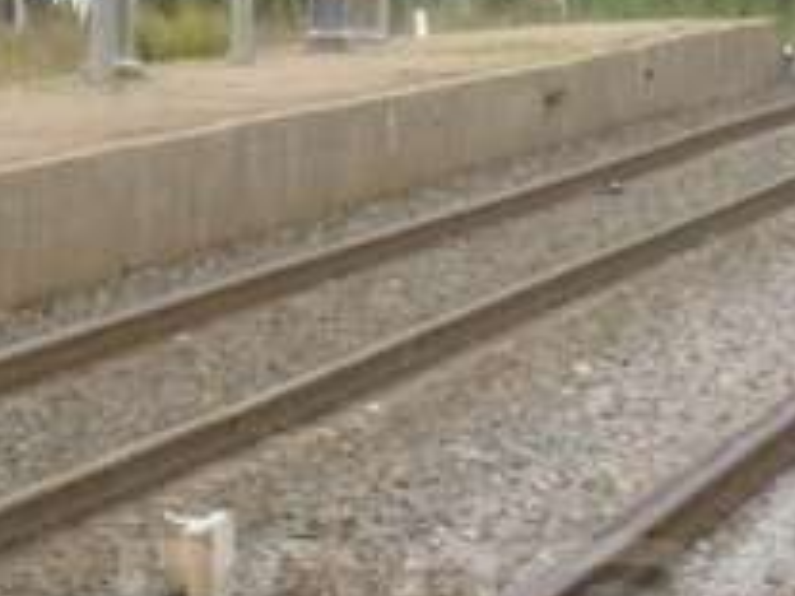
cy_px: -118
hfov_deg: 1.7
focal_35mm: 1166
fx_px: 26779
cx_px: 1204
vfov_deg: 1.3
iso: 500
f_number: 5.9
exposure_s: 1/80
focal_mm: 45
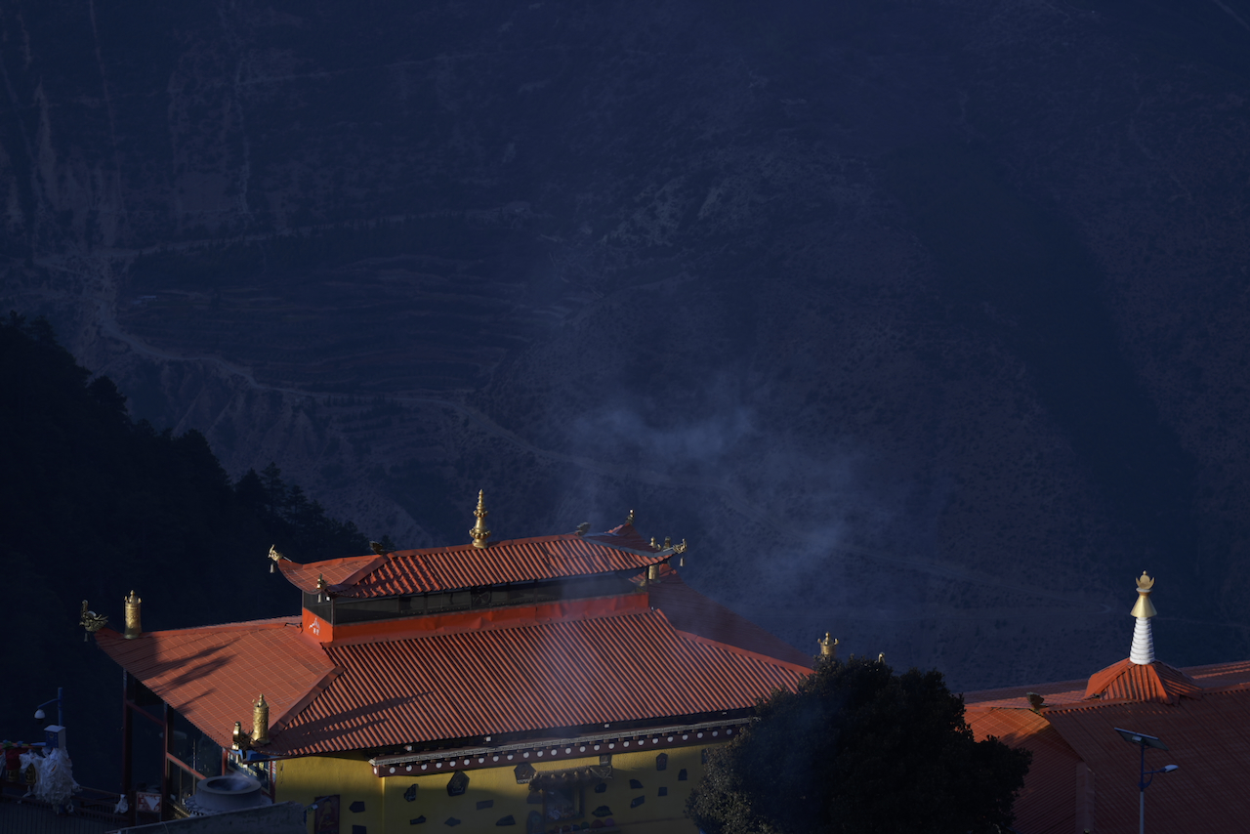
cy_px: 417
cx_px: 625
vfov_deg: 6.9
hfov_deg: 10.3
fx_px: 6946
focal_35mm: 200
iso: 100
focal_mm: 200
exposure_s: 1/400
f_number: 5.6
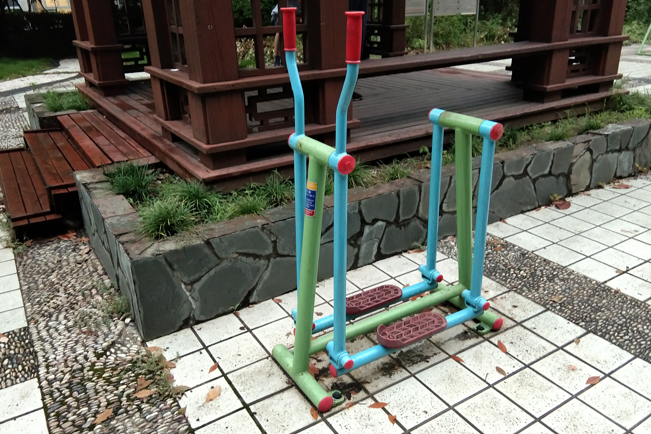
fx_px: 597
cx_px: 323
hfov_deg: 57.2
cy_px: 214
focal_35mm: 33
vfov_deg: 40.0
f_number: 2.2
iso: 500
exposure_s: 1/25
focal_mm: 3.69
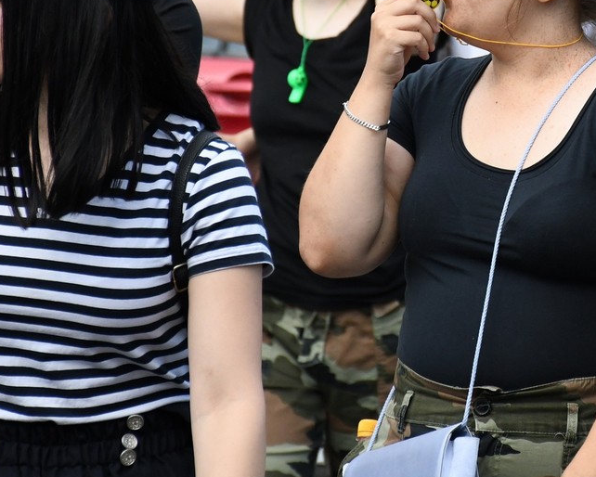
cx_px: 583
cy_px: 95
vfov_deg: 4.2
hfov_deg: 5.3
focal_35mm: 367
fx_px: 6476
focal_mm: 105
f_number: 5.6
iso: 1250
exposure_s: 1/2500
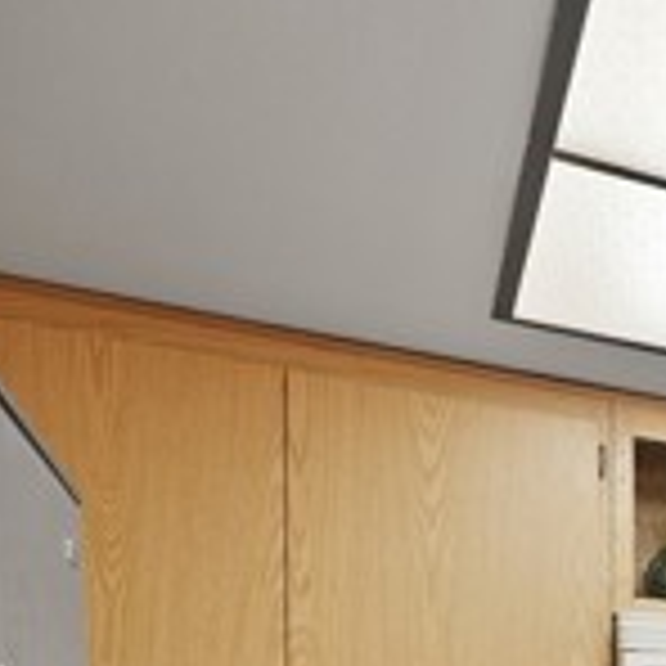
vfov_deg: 25.4
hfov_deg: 19.9
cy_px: 848
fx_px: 1284
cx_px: 1242
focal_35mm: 59
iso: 640
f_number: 4
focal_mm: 16
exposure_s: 1/15
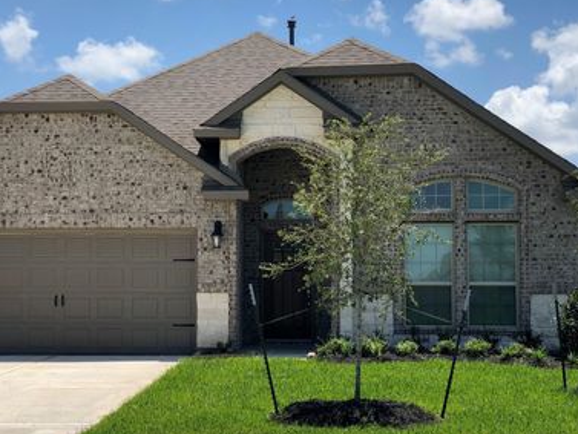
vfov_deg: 21.3
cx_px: 259
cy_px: 228
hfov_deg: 28.1
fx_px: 1152
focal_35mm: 69
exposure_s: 1/1230
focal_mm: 6
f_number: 2.4
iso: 16
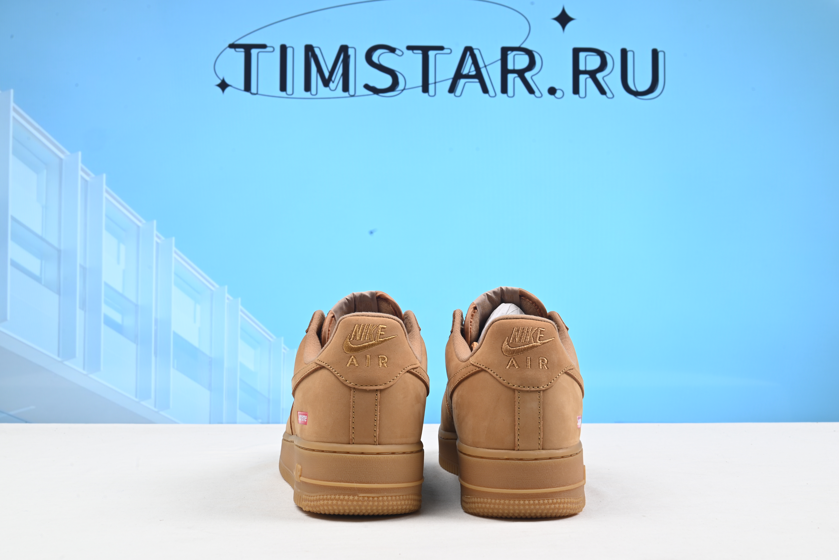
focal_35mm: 41
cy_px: 280
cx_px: 420
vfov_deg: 32.7
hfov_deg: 47.4
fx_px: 956
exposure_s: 1/2
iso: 100
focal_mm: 41
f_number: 16
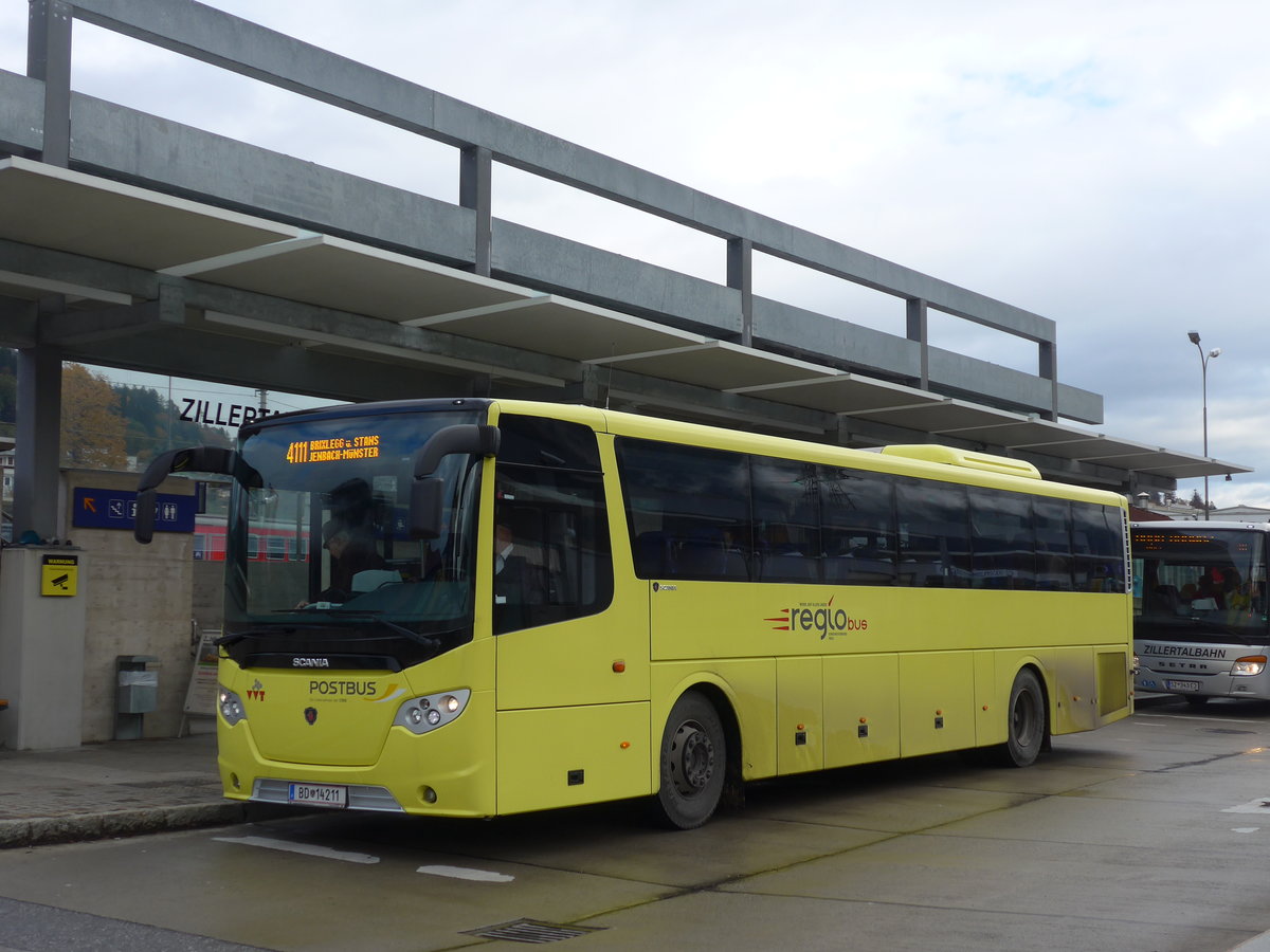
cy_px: 476
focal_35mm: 49
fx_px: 1798
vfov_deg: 29.7
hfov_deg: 38.9
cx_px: 635
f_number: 3.2
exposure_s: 1/400
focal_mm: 10.1
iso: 80
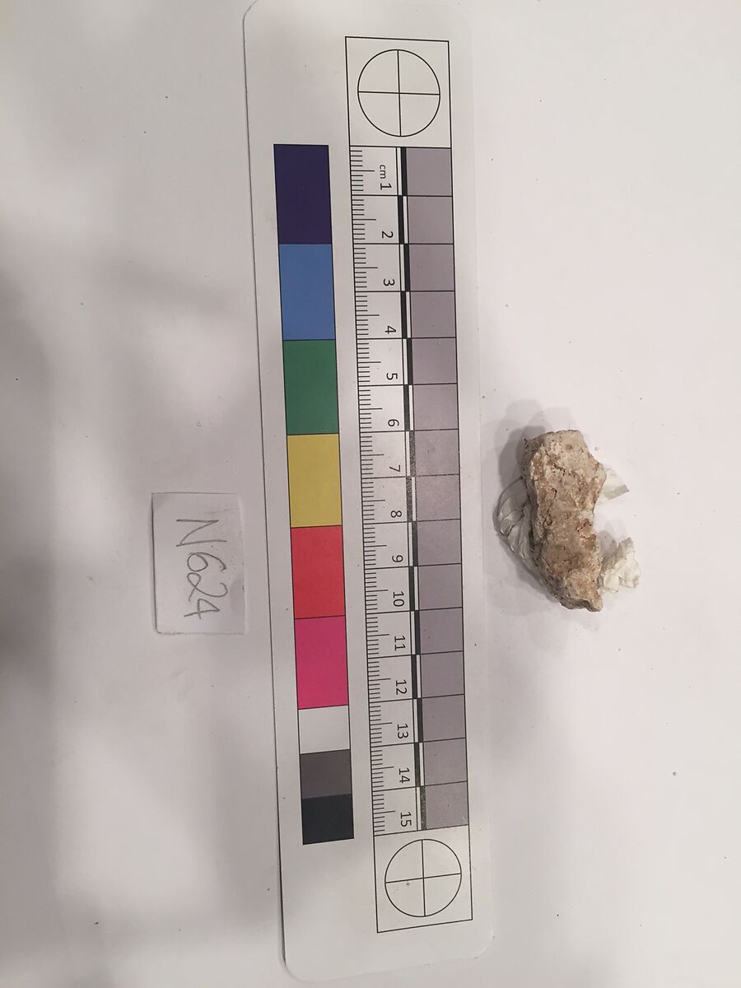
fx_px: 828
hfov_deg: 48.2
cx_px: 370
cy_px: 494
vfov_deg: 61.7
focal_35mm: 29
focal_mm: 4.15
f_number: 2.2
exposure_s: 1/40
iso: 32
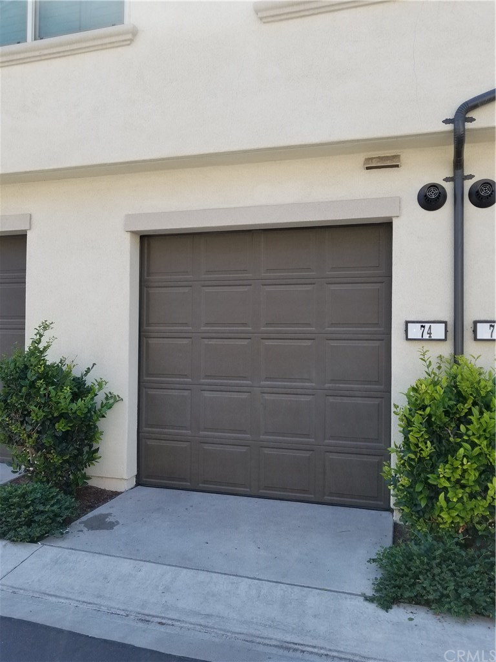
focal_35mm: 26
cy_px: 331
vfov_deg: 67.3
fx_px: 497
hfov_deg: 53.1
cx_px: 248
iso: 50
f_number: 1.7
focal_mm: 4.25
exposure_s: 1/495
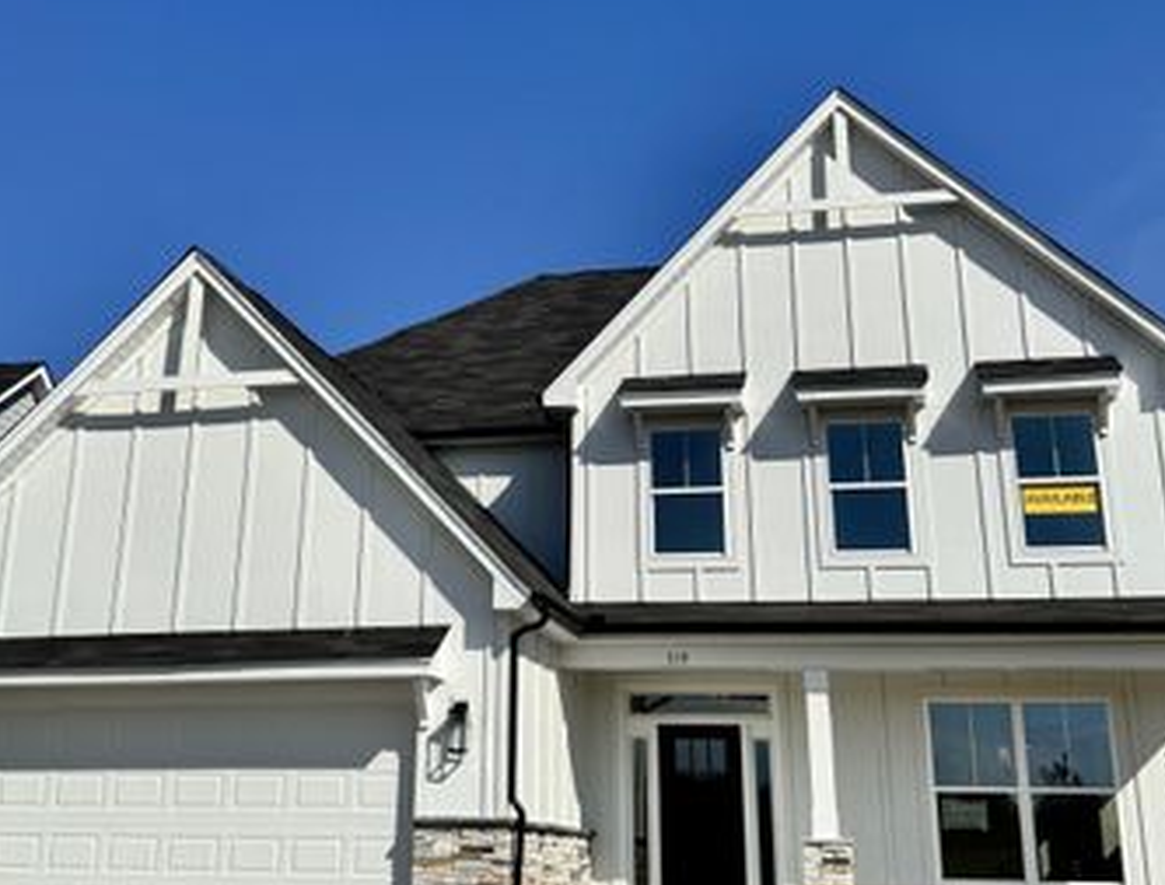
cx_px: 500
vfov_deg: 39.8
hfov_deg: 51.0
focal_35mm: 36
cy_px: 348
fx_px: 1217
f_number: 1.78
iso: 80
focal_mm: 6.76
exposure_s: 1/9009
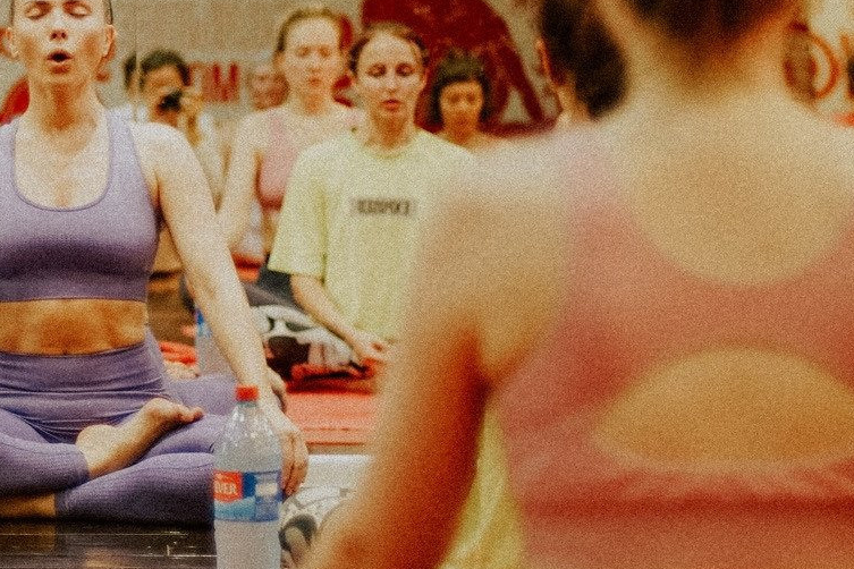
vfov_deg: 9.0
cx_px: 32
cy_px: 159
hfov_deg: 13.3
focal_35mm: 153
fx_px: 3629
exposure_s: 1/160
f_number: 1.4
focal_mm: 50
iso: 400
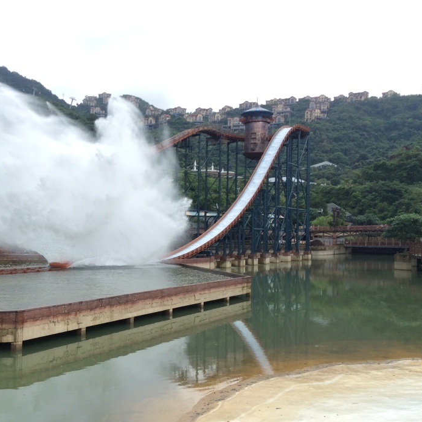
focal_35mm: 43
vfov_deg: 39.2
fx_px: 593
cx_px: 153
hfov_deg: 38.9
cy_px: 219
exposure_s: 1/417
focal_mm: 3.3
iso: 32
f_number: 2.4
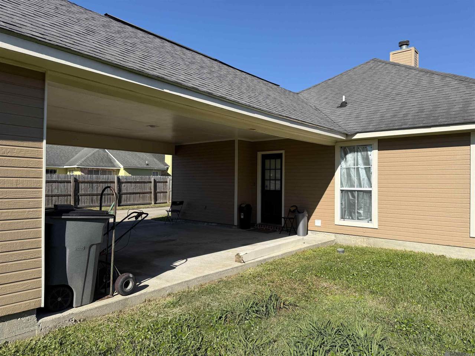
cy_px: 178
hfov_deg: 71.6
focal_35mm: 24
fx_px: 329
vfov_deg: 56.8
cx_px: 238
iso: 80
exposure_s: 1/4167
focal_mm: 6.76
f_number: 1.78
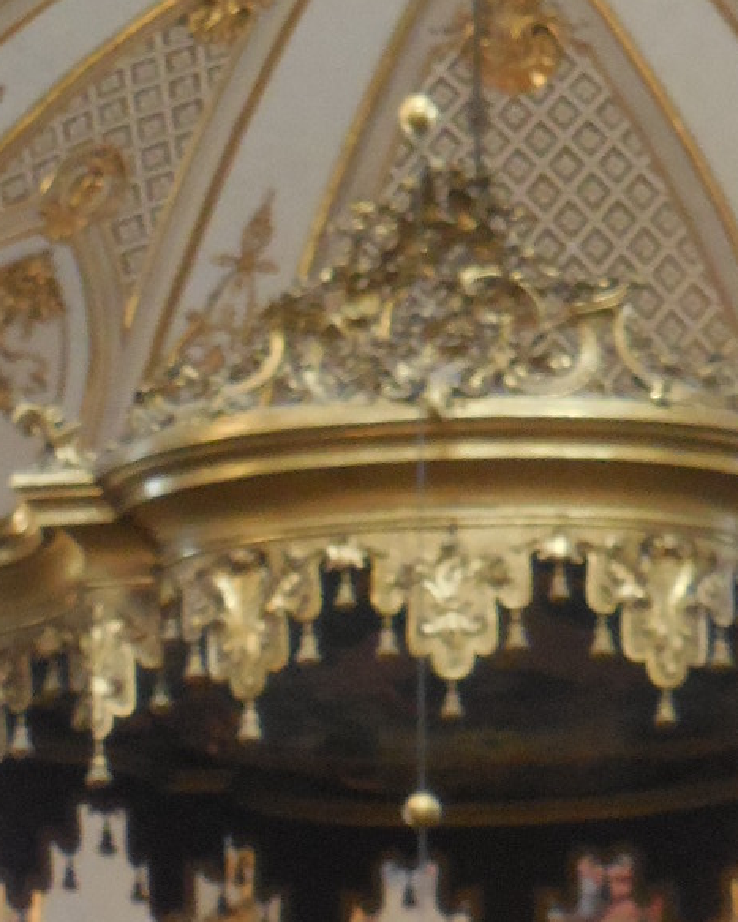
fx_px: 8247
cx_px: 484
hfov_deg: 5.1
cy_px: 423
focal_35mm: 302
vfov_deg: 6.4
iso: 800
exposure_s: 1/25
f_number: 5.1
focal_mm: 20.4
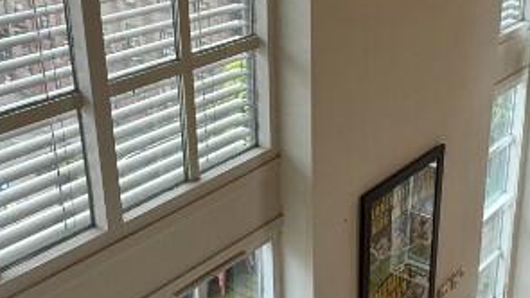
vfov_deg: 22.6
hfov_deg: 39.0
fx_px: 745
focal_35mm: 53
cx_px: 318
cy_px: 133
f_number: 2.2
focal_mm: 2.22
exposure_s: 1/100
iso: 50
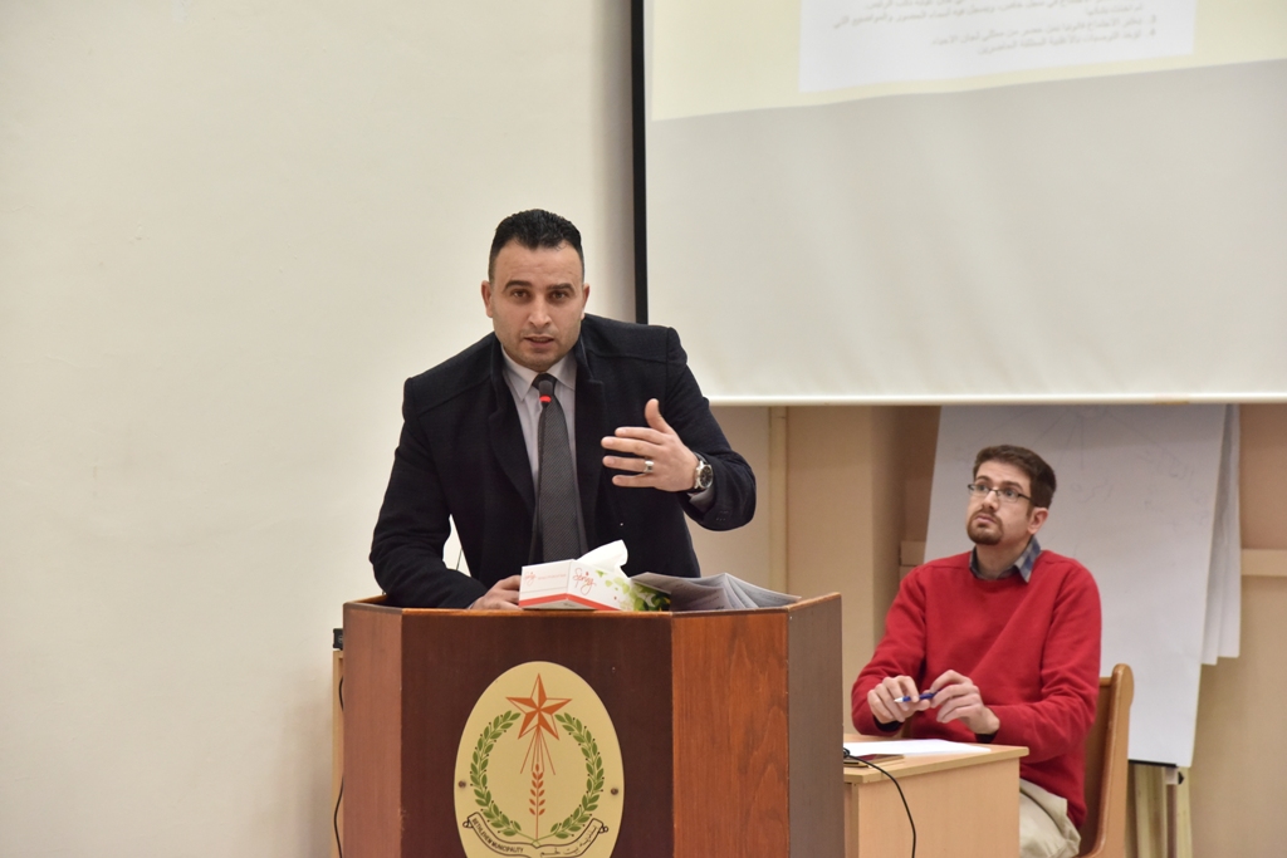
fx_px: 3754
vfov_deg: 13.0
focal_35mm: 105
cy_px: 429
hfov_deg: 19.5
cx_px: 644
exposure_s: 1/160
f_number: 6.3
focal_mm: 105
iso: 2500
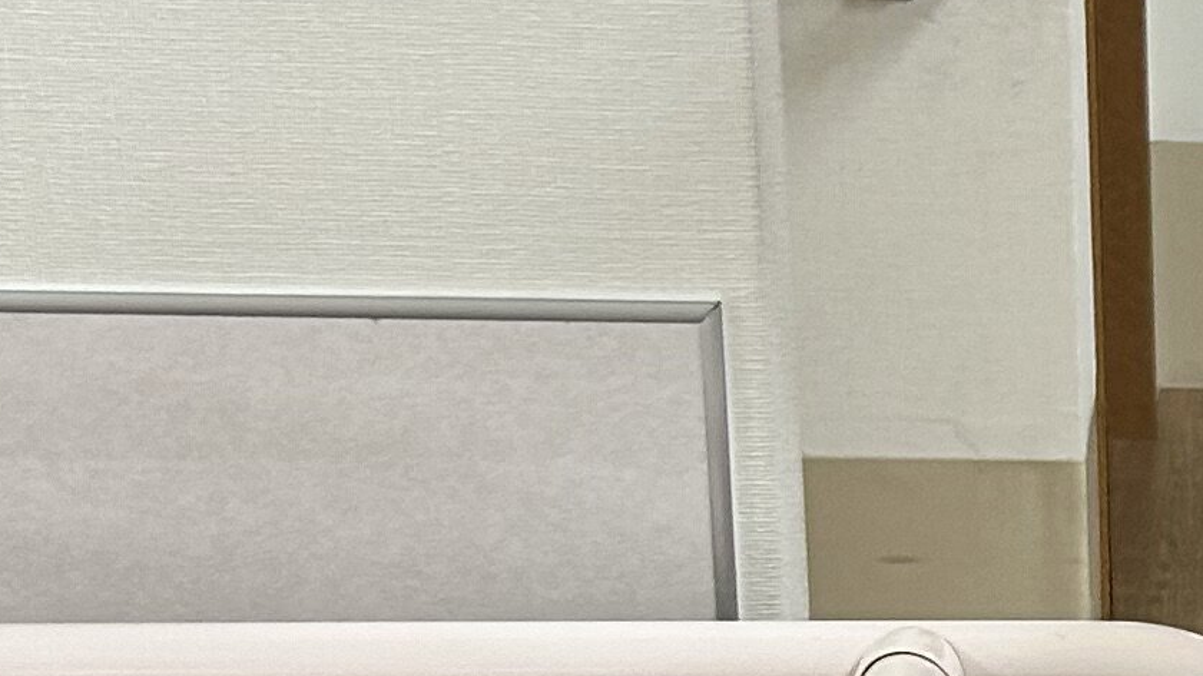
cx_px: 2098
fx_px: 4337
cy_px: 829
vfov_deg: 8.8
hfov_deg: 14.2
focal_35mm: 136
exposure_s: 1/60
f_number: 1.5
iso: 80
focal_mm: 5.7
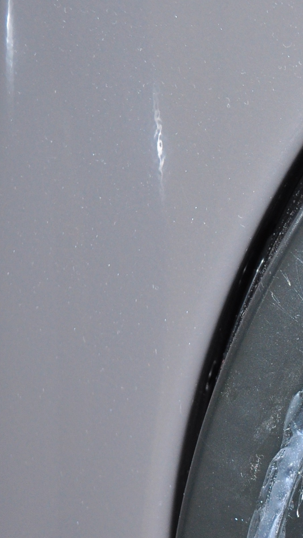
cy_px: 536
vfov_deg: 20.7
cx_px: 470
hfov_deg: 11.6
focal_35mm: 100
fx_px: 1428
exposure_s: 1/50
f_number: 5
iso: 500
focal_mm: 24
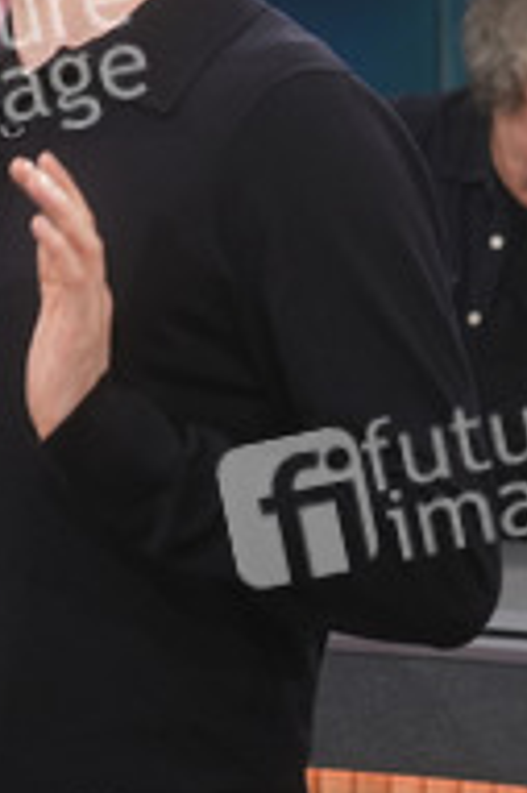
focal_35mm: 94
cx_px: 54
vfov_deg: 21.6
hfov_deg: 14.4
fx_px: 2068
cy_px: 282
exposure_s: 1/160
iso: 640
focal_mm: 30
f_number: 2.2
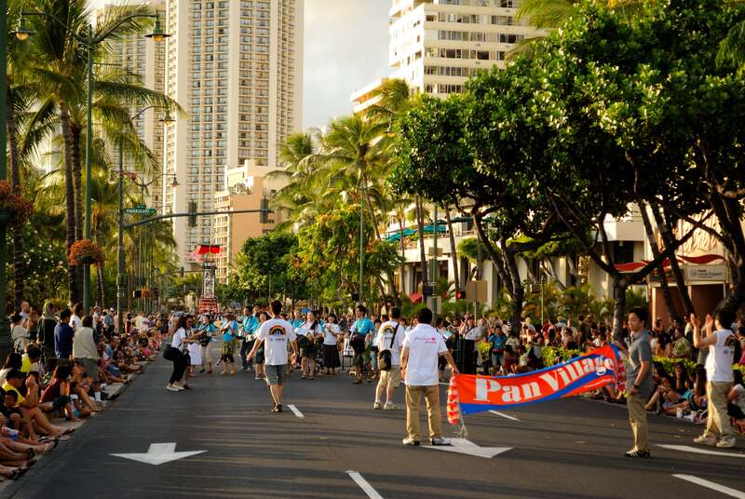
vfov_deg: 16.6
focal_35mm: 82
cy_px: 250
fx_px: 1710
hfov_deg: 24.6
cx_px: 372
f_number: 5.6
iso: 200
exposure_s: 1/125
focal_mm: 55
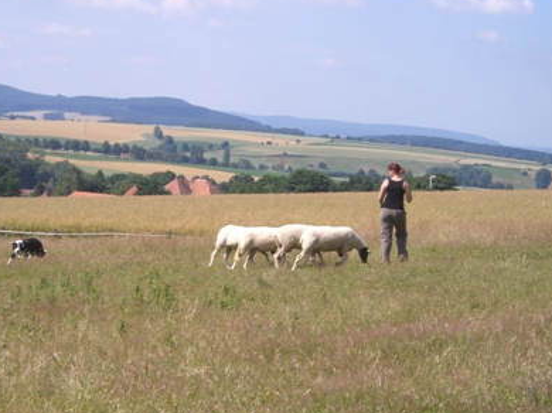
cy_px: 206
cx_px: 279
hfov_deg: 15.1
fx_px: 2088
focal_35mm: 131
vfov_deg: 11.3
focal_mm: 18.6
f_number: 8.3
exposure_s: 1/200
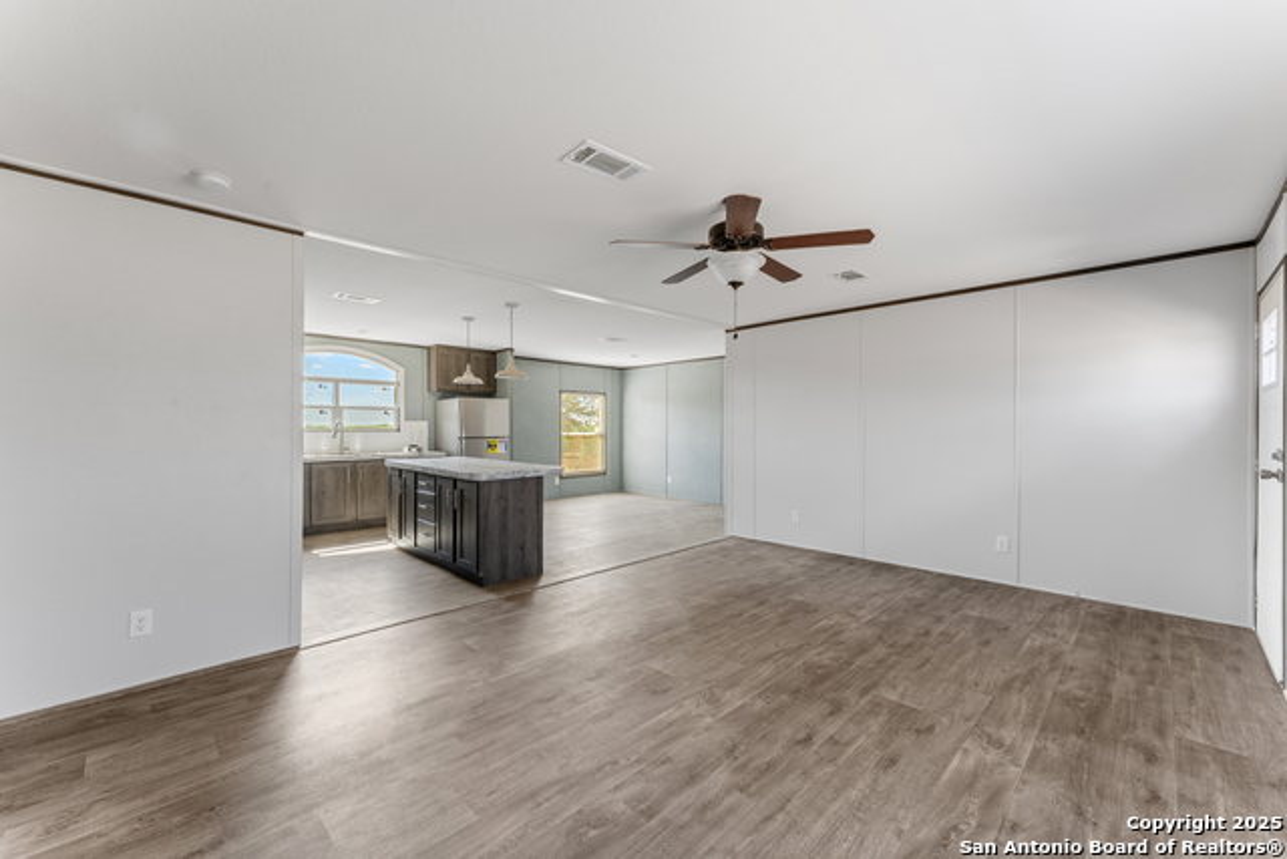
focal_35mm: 14
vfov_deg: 81.2
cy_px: 430
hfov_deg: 104.2
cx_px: 644
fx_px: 501
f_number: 11
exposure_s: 1/4
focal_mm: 14
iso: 400
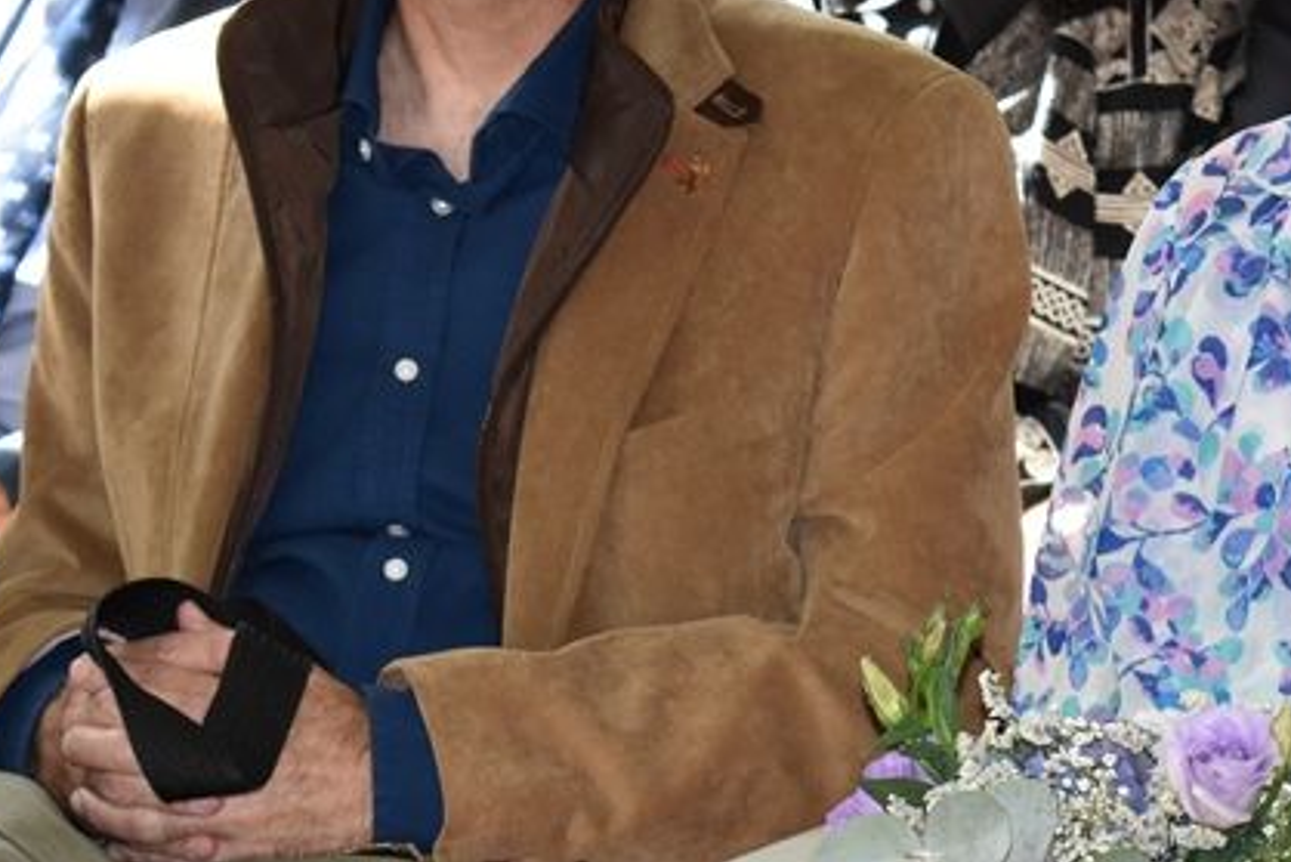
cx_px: 1044
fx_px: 7254
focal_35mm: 202
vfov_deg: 6.8
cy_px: 388
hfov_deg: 10.1
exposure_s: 1/100
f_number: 5.6
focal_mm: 55
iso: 800
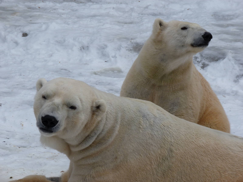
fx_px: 1292
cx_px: 122
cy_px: 91
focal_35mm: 184
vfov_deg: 8.1
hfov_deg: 10.7
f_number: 5.6
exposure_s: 1/320
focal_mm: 33.2
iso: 80
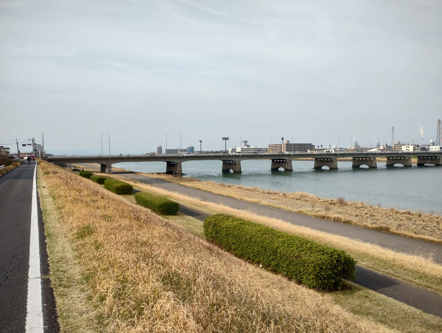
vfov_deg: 49.9
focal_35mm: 28
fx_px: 358
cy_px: 166
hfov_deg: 63.4
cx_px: 221
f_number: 1.8
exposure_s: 1/370
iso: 100
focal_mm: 4.27
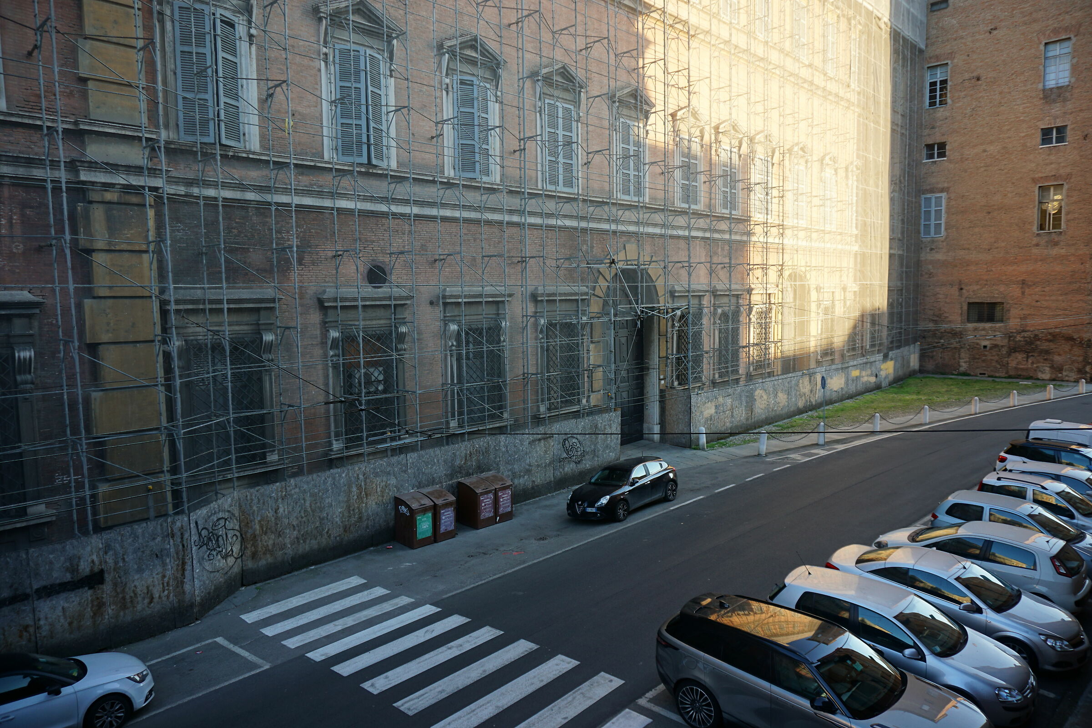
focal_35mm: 24
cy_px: 364
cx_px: 546
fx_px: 728
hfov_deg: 73.7
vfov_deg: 53.1
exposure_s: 1/60
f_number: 4
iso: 200
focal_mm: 16
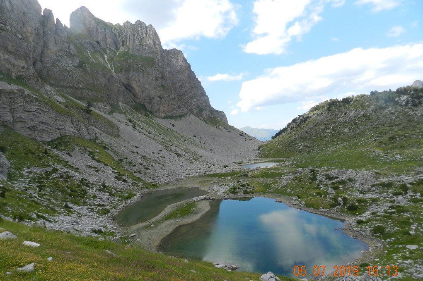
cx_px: 212
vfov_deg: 53.1
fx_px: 282
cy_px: 145
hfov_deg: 73.8
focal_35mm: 24
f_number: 3.4
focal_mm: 4
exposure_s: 1/800
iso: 160
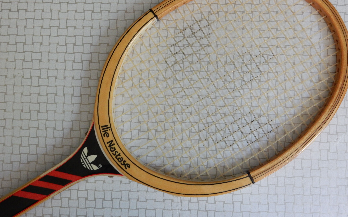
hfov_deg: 50.4
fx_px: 370
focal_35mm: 39
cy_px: 89
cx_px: 177
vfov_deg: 32.7
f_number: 4
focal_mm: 6.4
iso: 400
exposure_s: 1/15
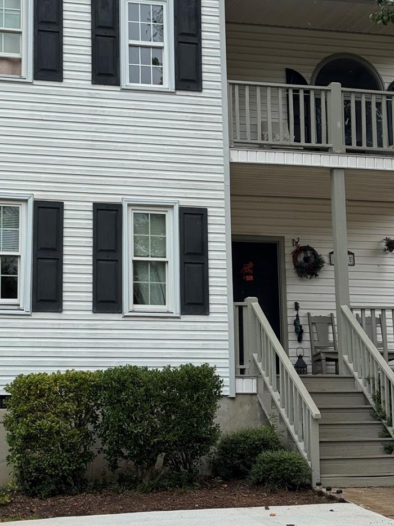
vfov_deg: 24.7
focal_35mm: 79
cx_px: 171
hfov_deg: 18.7
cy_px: 205
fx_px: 1199
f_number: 1.78
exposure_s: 1/1076
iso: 64
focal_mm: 6.76
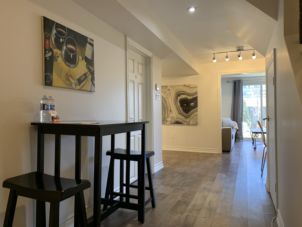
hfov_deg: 67.3
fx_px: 227
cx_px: 151
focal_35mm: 26
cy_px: 114
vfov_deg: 53.1
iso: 125
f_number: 1.8
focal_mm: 4.25
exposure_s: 1/60
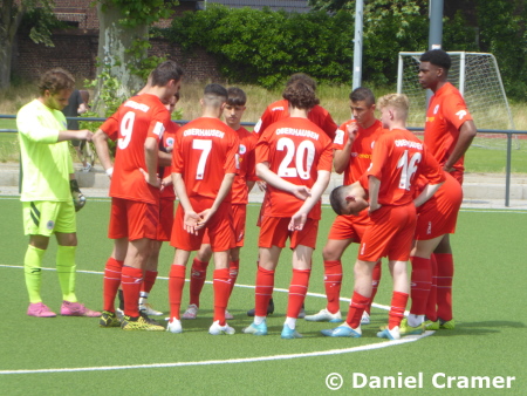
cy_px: 198
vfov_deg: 5.3
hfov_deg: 7.0
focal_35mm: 282
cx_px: 264
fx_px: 4296
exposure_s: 1/200
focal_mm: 50.5
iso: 80
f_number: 5.7
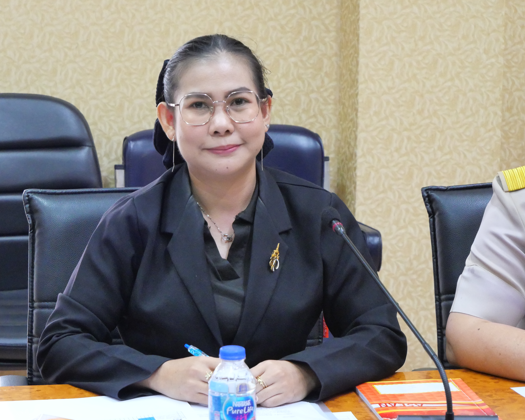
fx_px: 2160
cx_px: 186
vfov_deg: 11.1
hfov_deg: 13.8
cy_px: 200
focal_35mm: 139
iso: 3200
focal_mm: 53
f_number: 5.6
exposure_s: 1/30
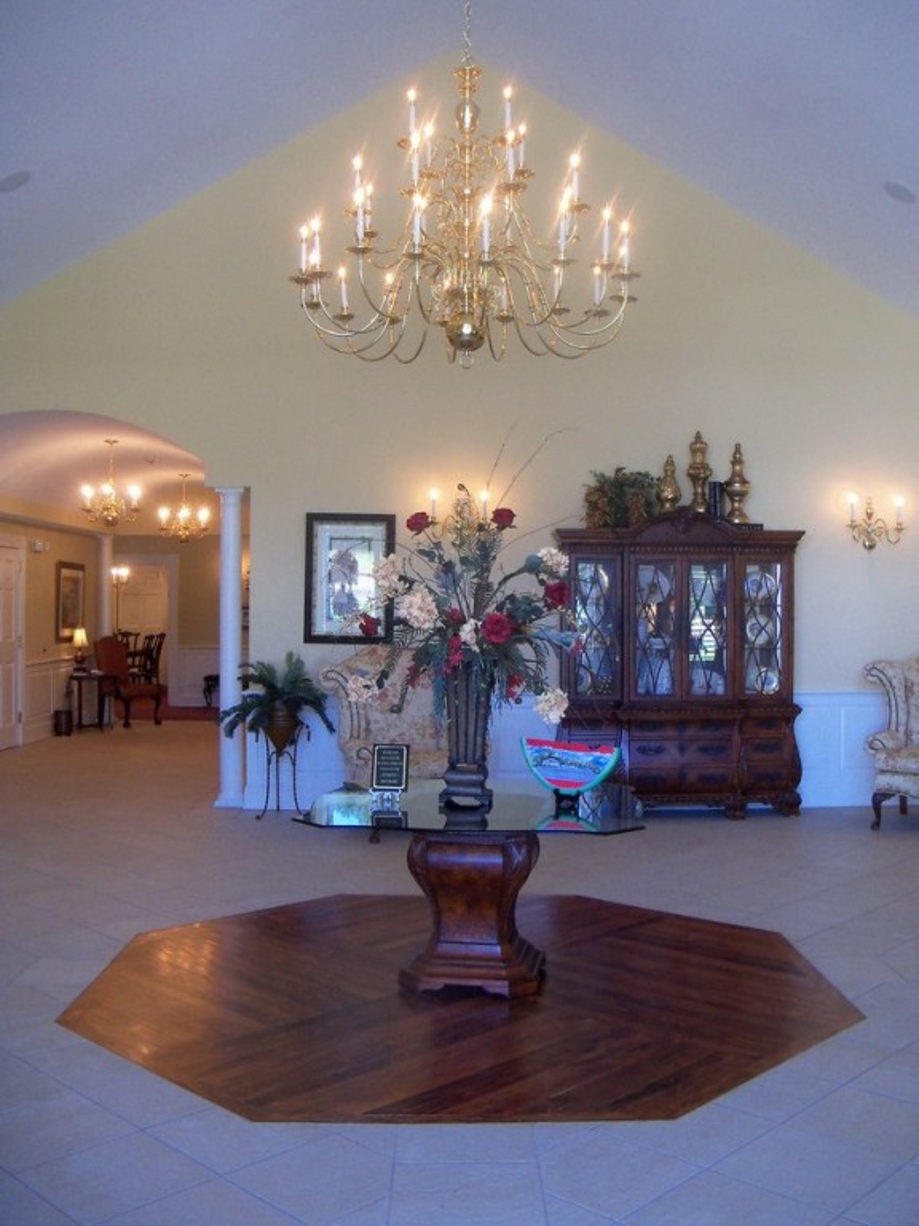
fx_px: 1239
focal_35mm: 35
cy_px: 613
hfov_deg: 40.7
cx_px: 460
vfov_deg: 52.6
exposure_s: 1/40
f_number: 3.5
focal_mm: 6.2
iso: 200
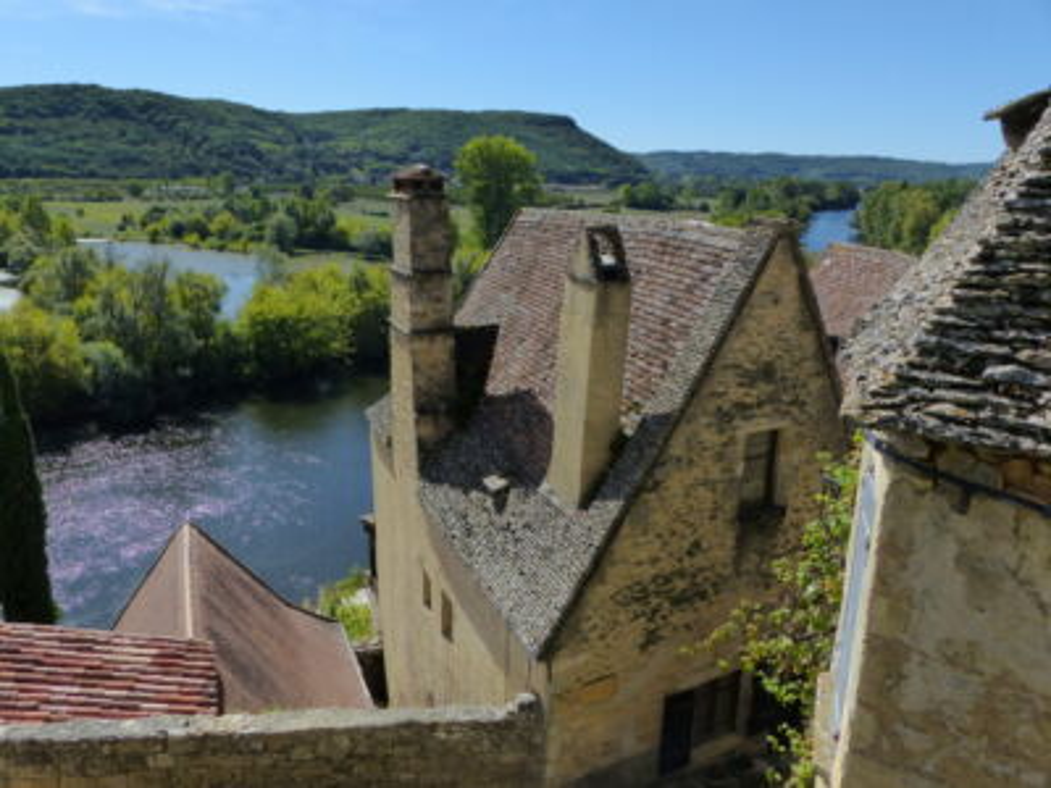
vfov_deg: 54.9
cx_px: 526
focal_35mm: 25
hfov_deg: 69.4
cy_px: 394
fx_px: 759
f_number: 5.6
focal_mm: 4.5
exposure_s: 1/800
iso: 200
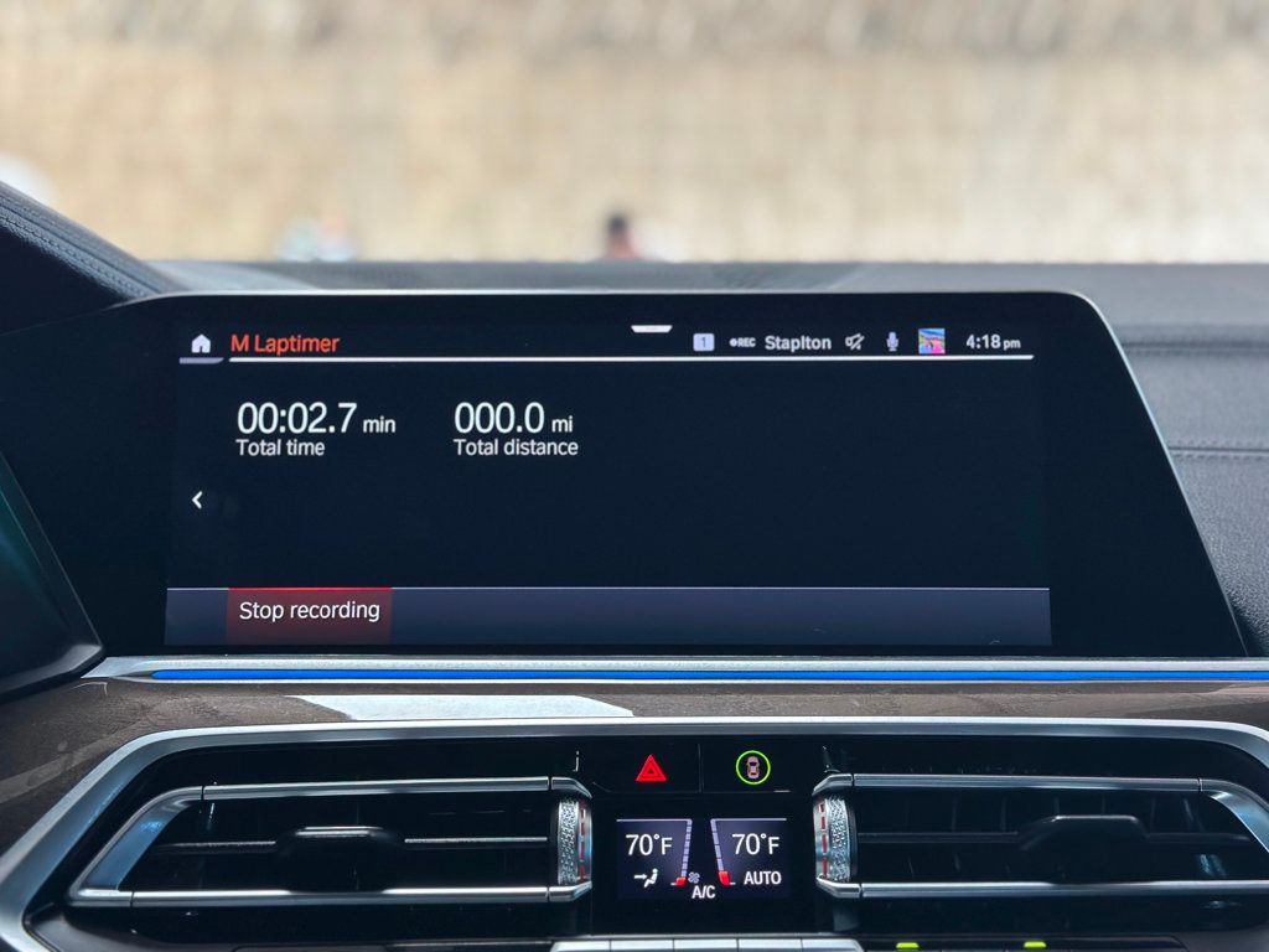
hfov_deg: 39.7
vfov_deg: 30.3
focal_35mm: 48
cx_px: 634
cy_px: 476
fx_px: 1760
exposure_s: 1/60
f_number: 1.78
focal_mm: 6.86
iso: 160
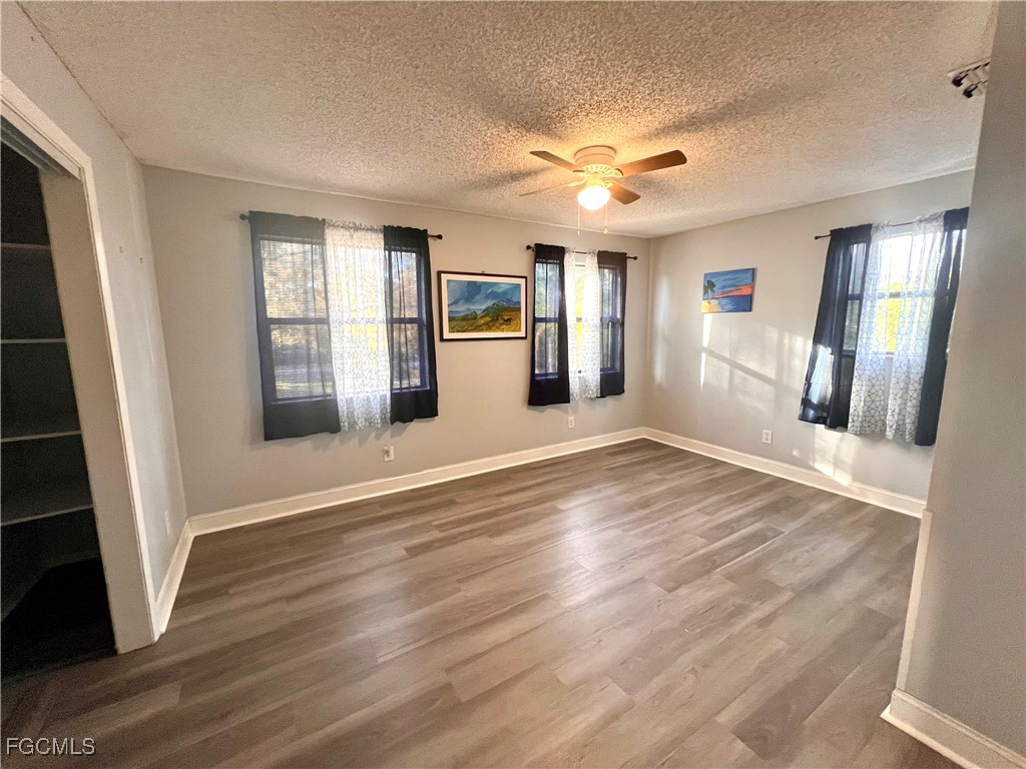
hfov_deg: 106.2
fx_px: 385
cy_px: 384
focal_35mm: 13
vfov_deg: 89.9
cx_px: 513
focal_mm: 1.57
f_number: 1.8
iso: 320
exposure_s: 1/60
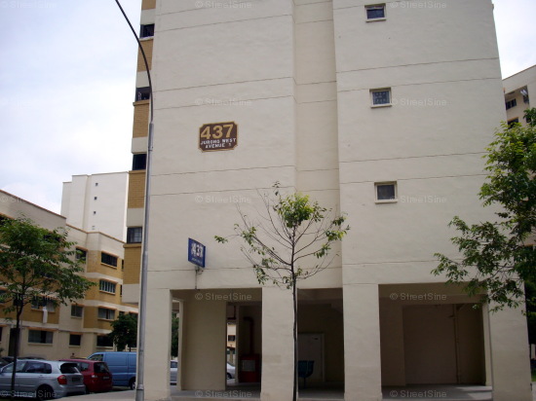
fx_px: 573
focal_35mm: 37
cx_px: 268
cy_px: 200
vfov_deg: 38.6
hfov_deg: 50.2
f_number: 5.6
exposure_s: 1/320
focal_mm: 6.2
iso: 80
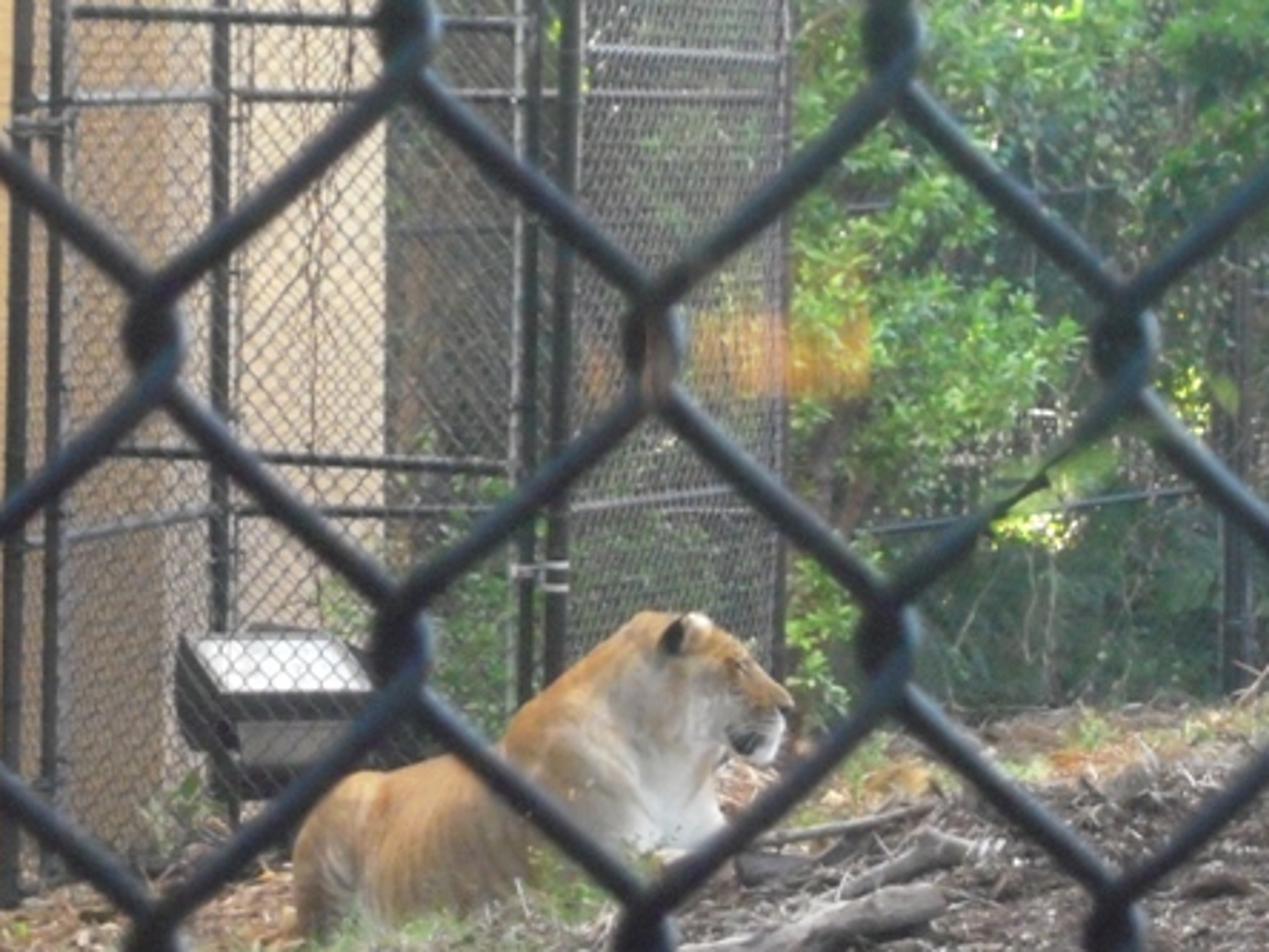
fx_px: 7405
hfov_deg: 9.8
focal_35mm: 202
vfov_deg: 7.3
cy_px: 723
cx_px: 780
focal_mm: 20
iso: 1600
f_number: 5.8
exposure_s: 1/125
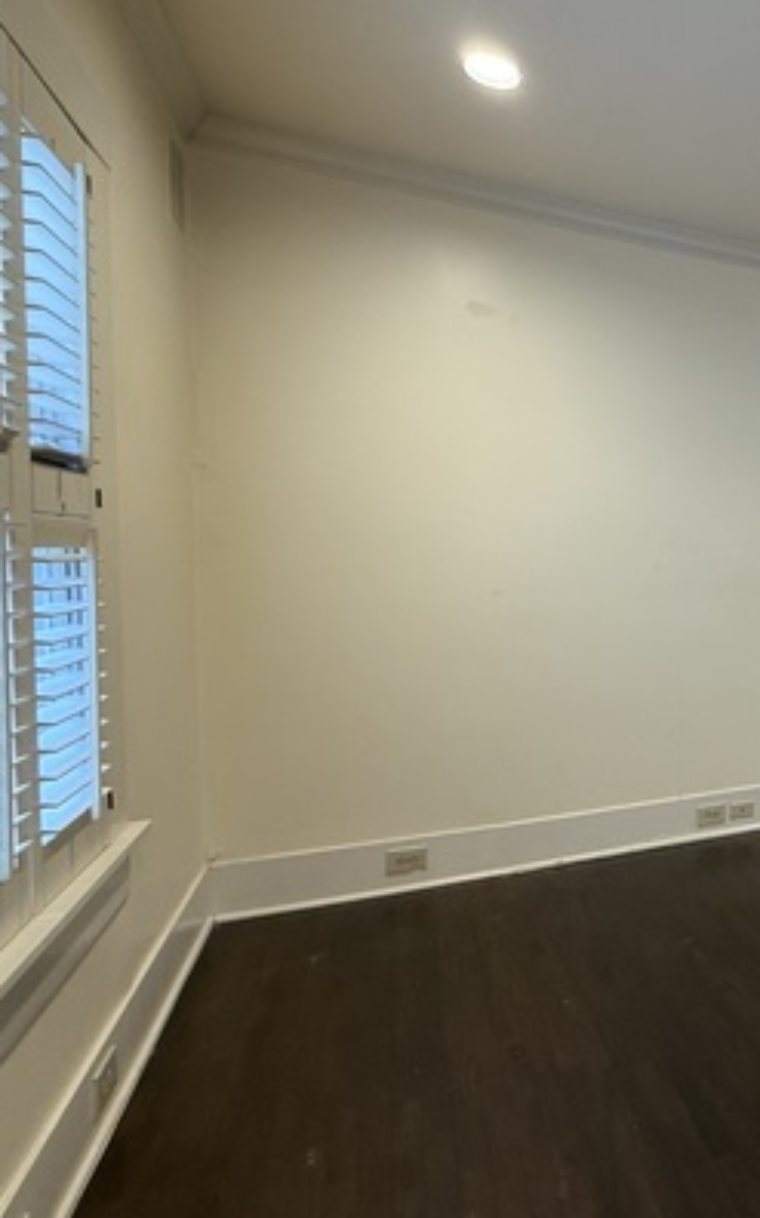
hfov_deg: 39.6
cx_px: 871
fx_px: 797
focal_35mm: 24
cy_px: 587
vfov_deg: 74.8
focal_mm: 2.22
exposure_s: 1/60
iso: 200
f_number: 2.2
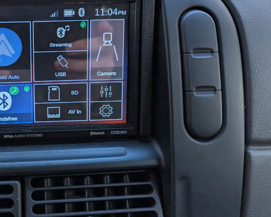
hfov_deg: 38.7
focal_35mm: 44
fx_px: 353
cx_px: 20
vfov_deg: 34.1
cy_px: 91
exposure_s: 1/88.3
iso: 17
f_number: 1.68
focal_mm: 6.9
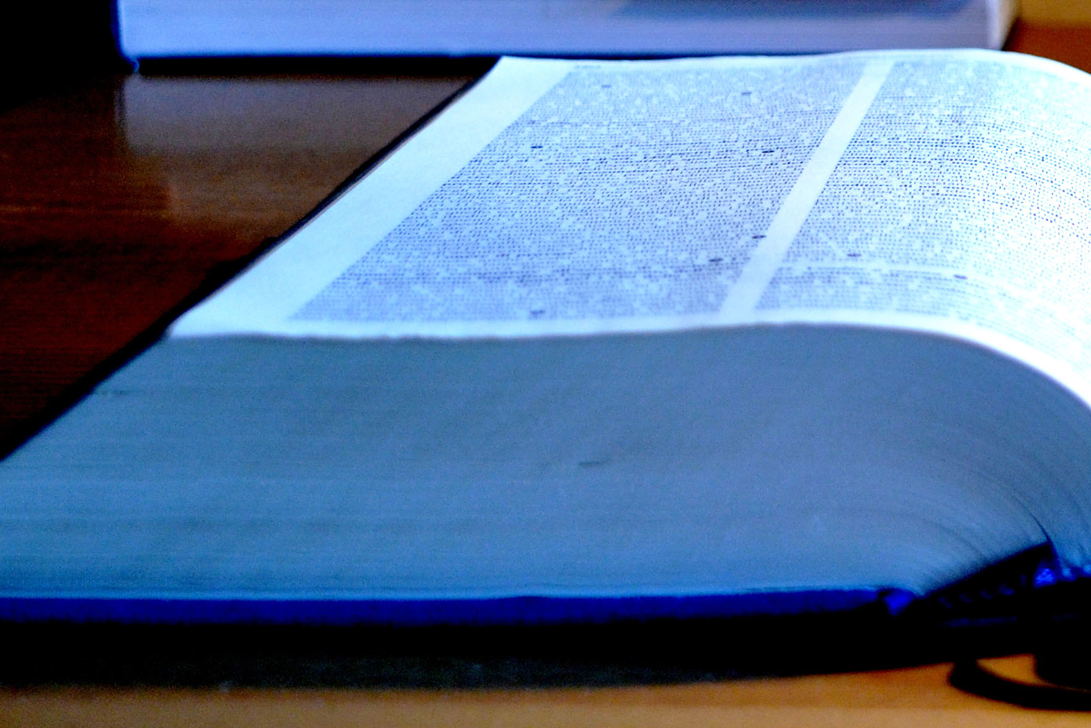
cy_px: 79
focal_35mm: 110
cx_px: 1165
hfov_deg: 18.0
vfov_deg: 12.4
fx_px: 3334
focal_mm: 28
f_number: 4.2
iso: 800
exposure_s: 1/25
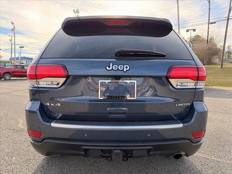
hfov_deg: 71.6
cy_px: 87
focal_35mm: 24
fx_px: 161
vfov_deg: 56.8
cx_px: 116
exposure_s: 1/898
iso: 100
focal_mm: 6.76
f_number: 1.78
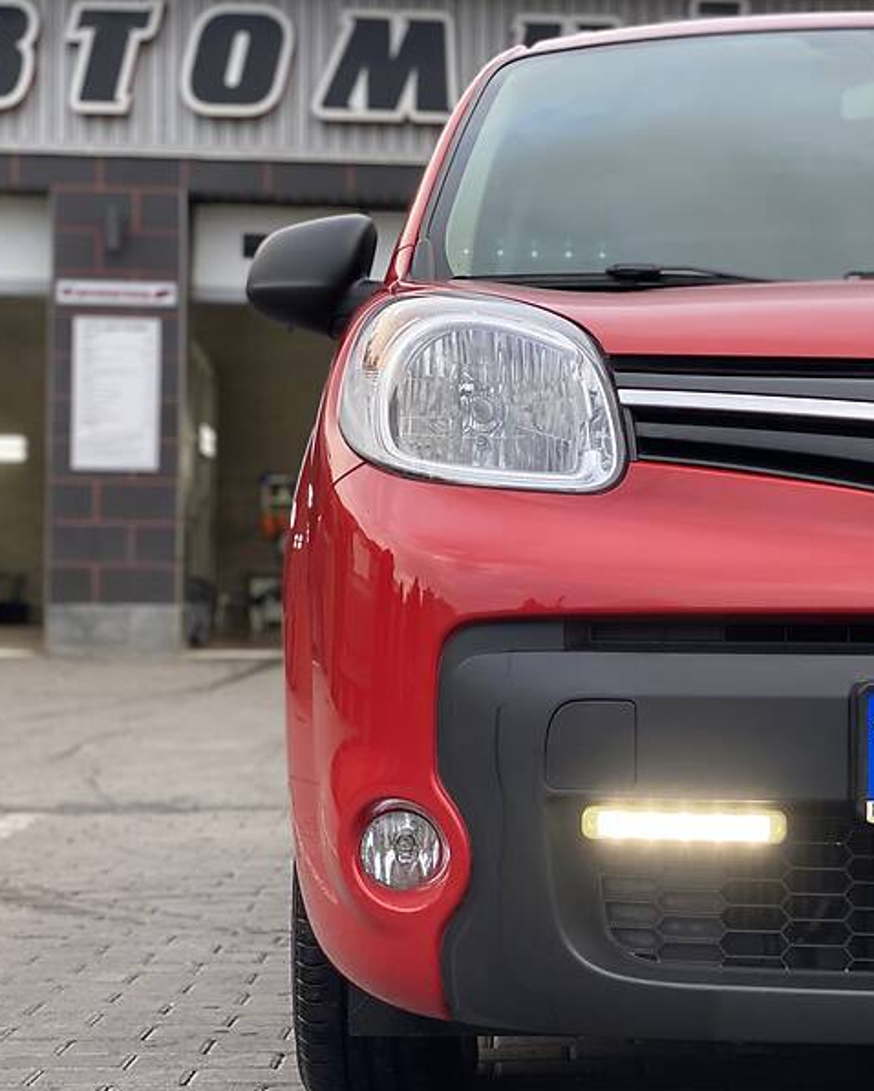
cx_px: 620
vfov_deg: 27.9
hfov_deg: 22.3
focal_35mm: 68
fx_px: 2198
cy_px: 546
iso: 100
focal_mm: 6
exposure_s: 1/122
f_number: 2
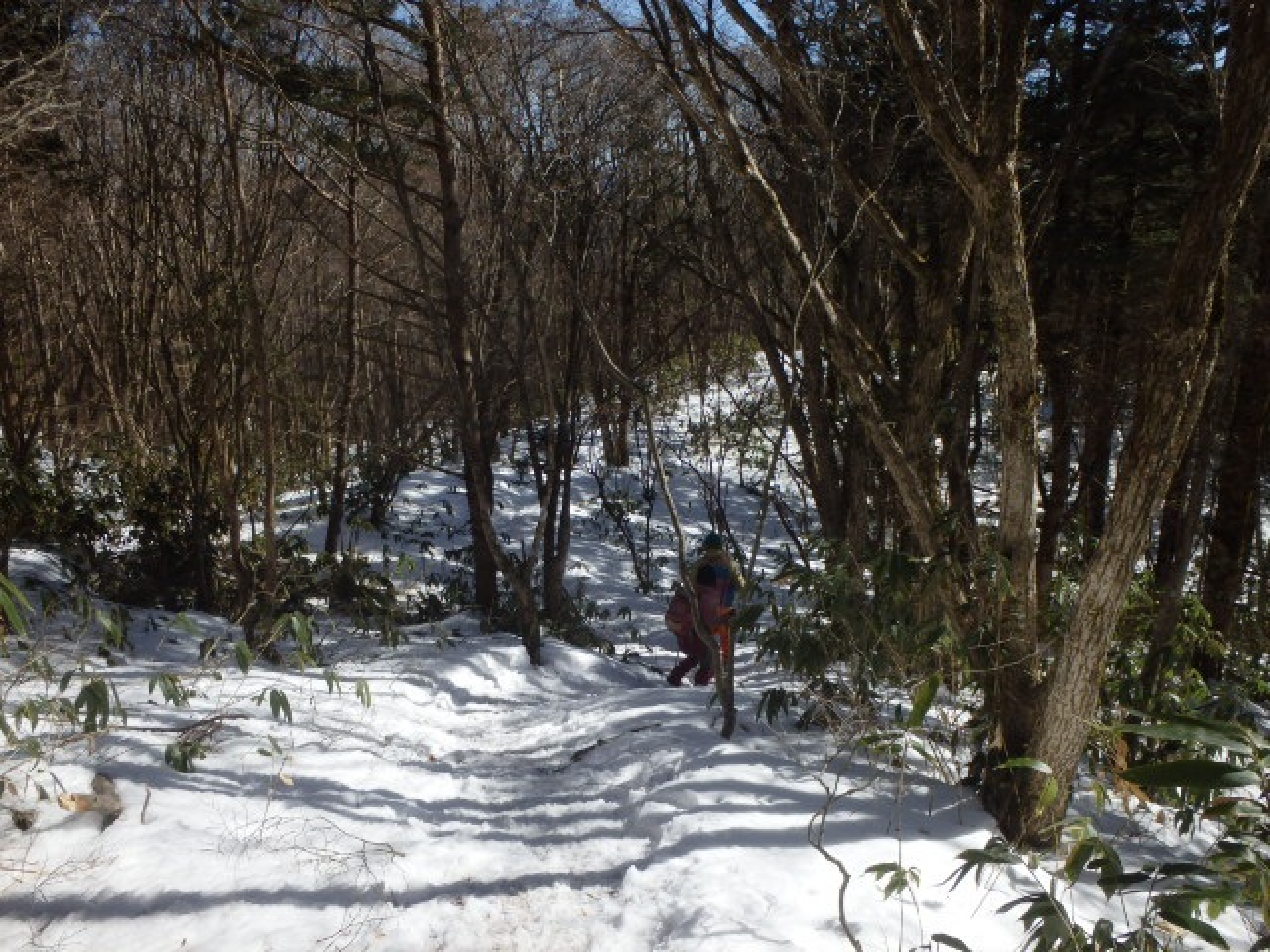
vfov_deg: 46.8
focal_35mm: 30
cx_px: 635
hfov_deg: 60.0
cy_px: 476
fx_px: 1101
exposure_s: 1/125
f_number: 11
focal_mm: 5.4
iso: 125
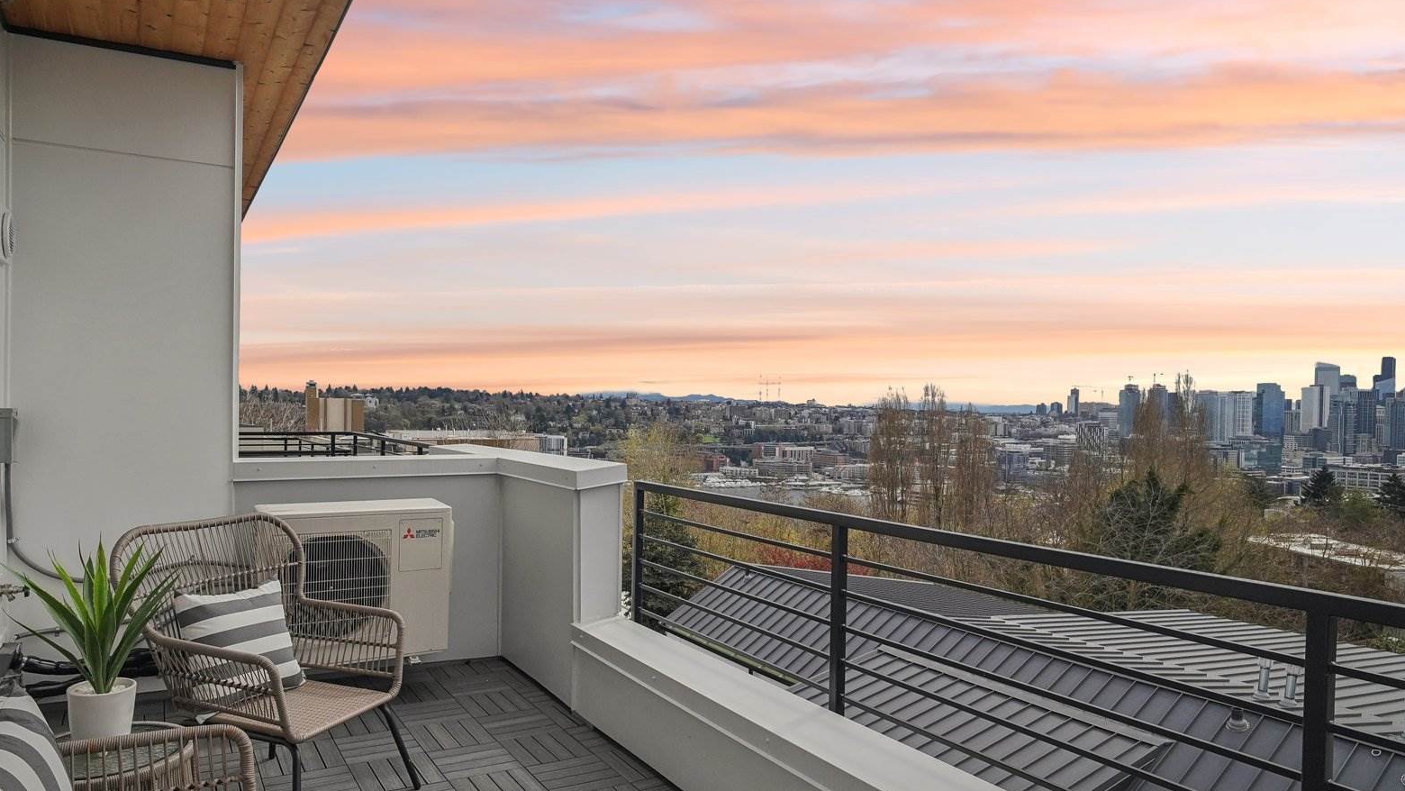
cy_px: 431
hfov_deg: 81.0
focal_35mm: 22
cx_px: 647
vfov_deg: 51.4
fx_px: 820
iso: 1600
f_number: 8
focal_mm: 16
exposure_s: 1/1600
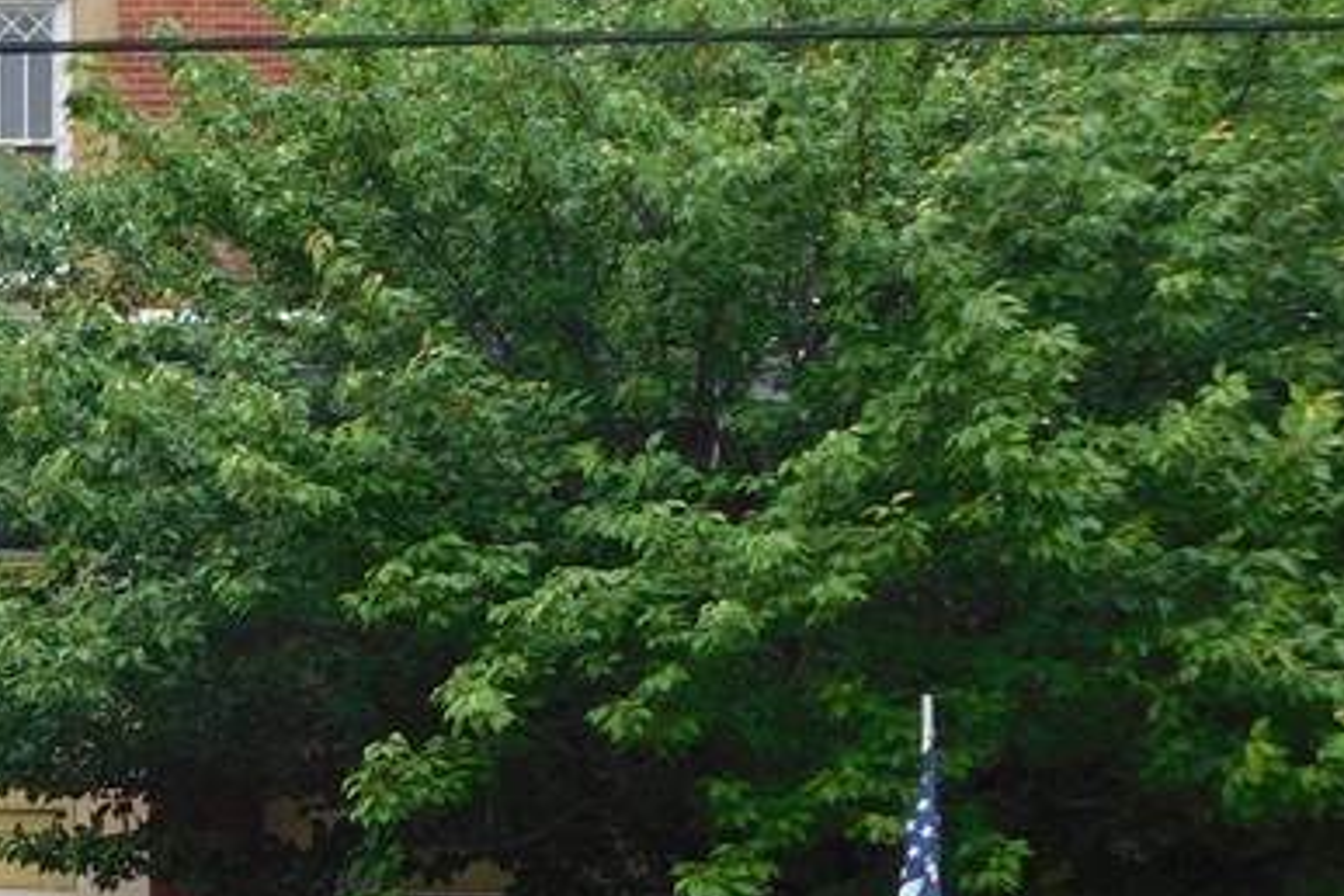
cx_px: -361
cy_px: 490
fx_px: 3696
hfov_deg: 19.2
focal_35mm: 99
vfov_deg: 13.8
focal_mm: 6.3
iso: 125
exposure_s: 1/400
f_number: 3.5
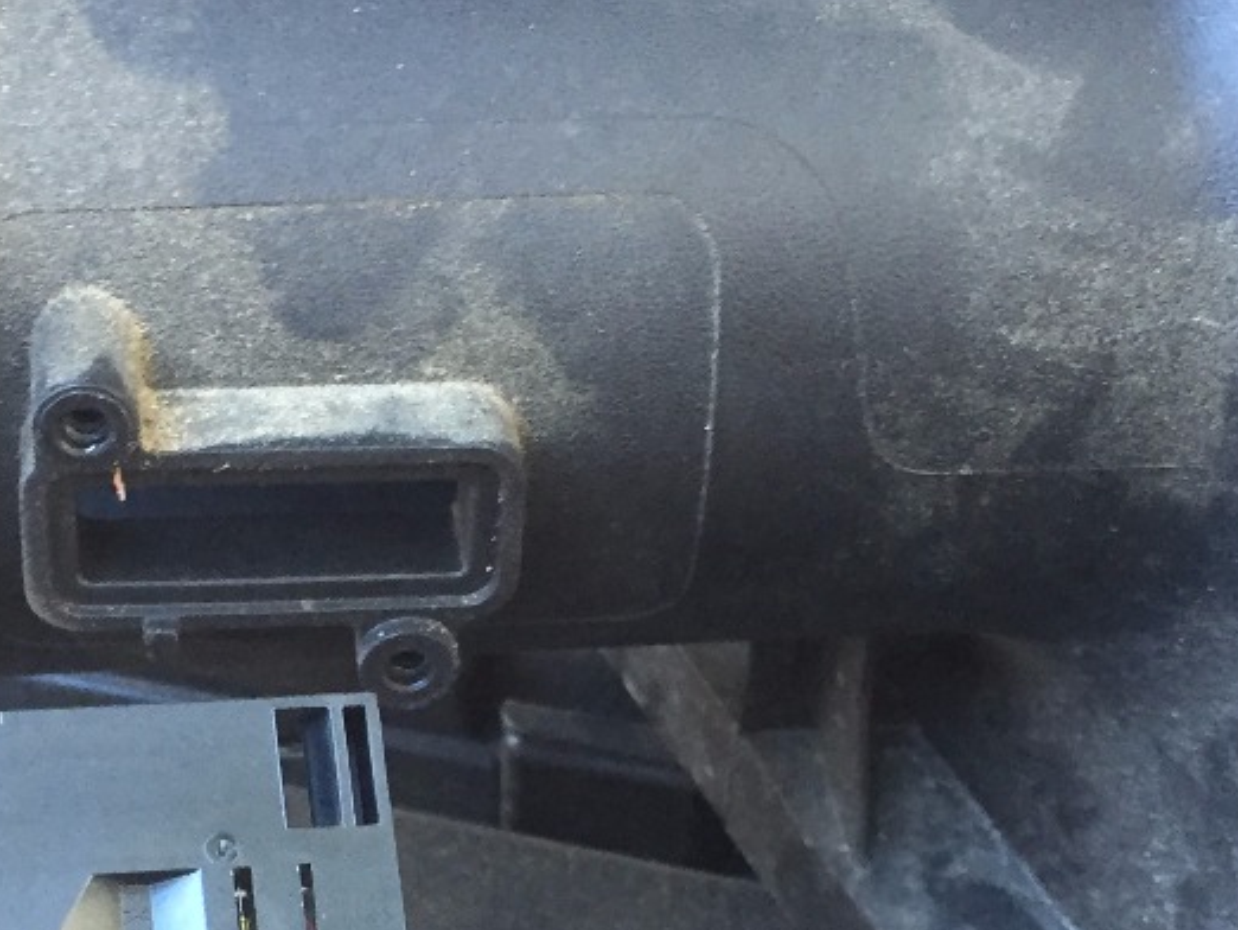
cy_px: 861
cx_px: 439
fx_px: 2862
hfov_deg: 24.3
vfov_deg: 18.1
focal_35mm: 80
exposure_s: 1/30
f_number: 2.2
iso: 125
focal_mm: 4.15
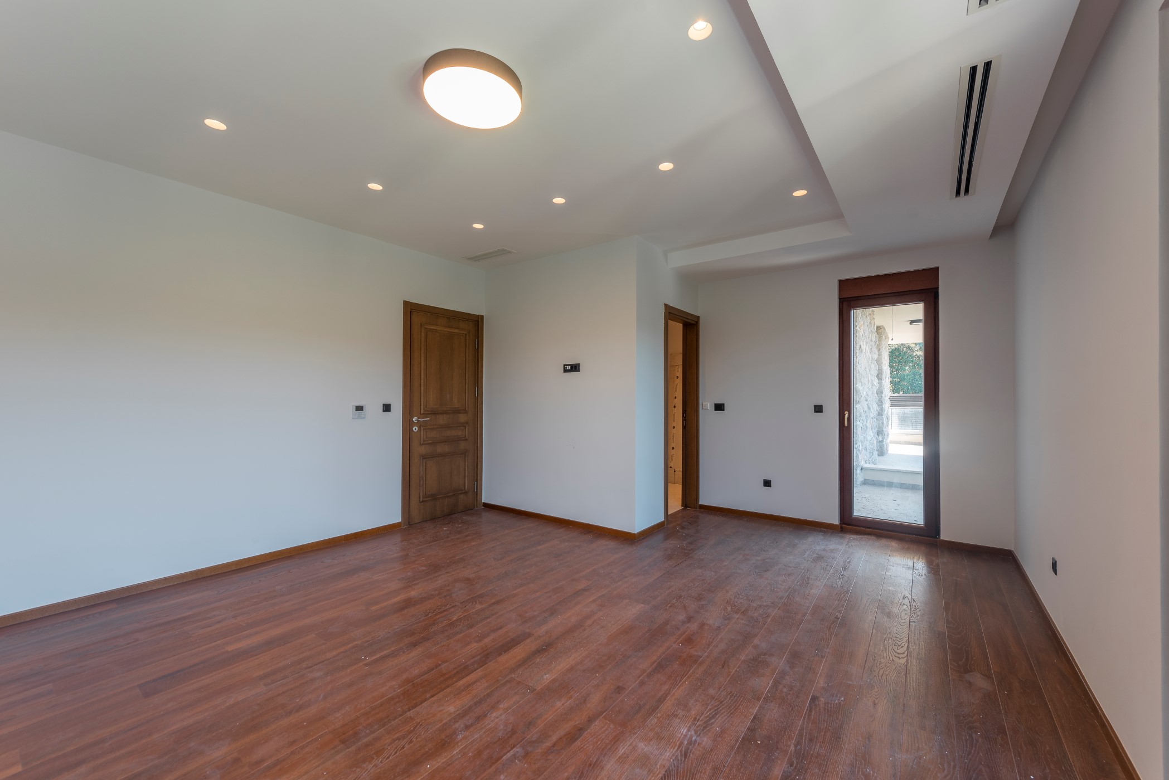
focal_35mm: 14
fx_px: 455
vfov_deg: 81.3
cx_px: 584
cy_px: 390
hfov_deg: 104.2
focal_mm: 14
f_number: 5
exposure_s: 1/15
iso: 64
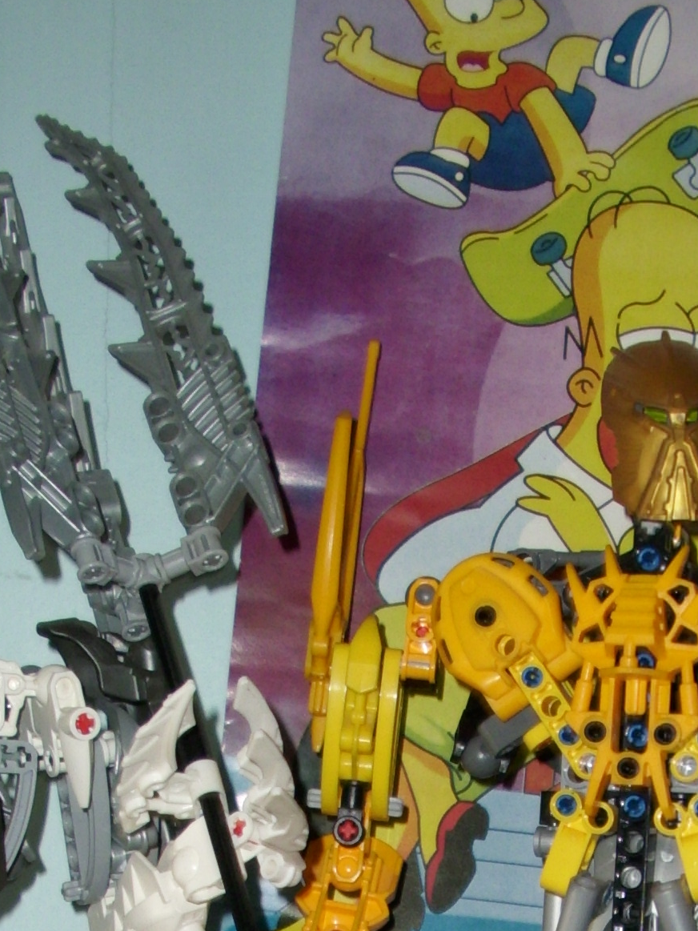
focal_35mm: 87
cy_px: 1112
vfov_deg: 21.0
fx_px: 2339
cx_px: 362
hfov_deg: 17.0
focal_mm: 6.2
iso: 50
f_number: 2.8
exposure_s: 1/30
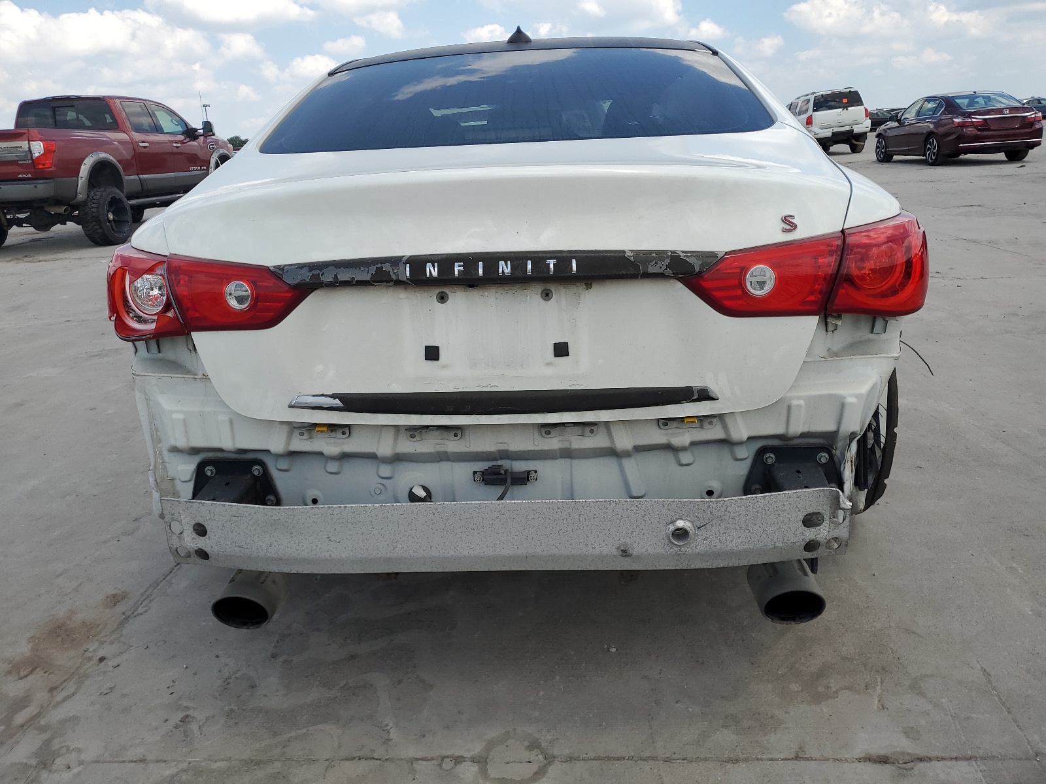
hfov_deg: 67.3
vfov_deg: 53.1
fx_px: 786
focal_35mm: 26
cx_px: 523
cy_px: 392
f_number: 1.5
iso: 50
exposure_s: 1/2500
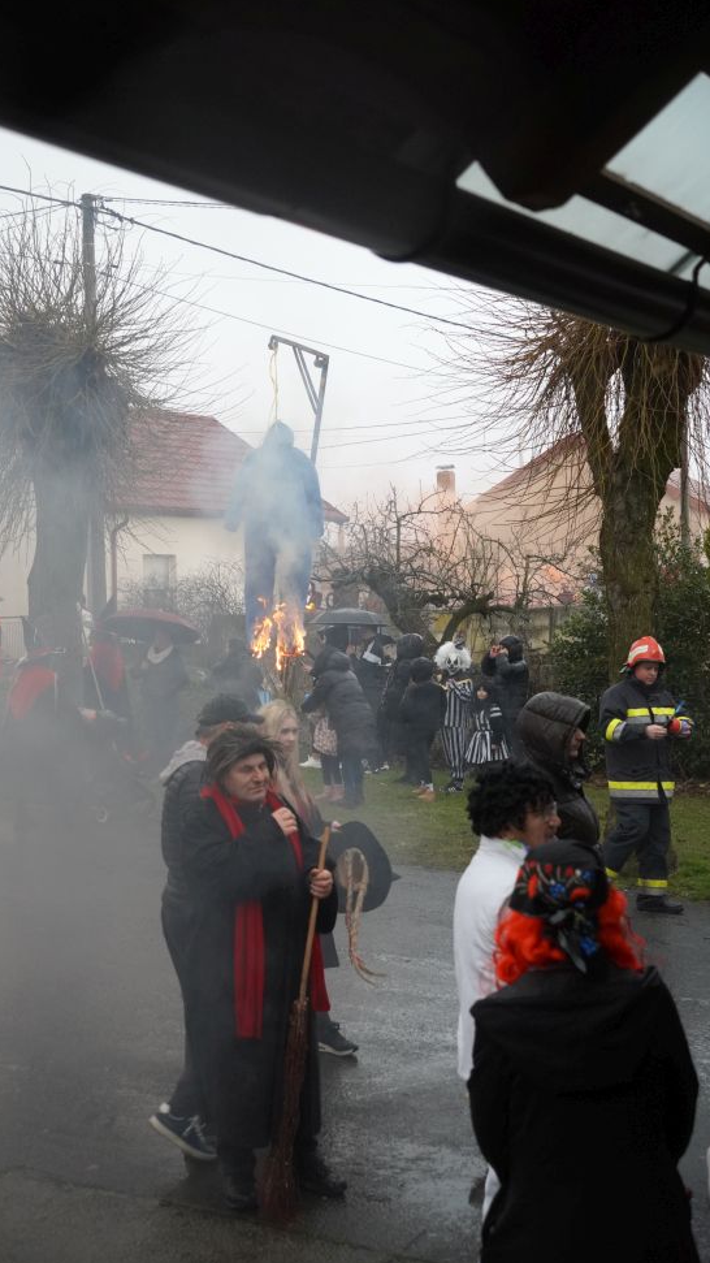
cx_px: 296
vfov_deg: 43.1
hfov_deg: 25.0
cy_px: 635
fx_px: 1598
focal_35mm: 48
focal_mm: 29.8
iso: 1600
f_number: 3.2
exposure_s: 1/125
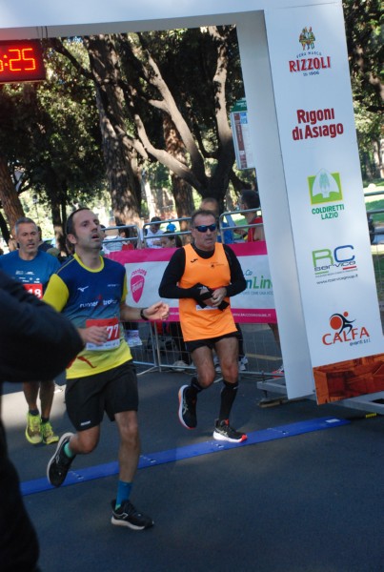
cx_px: 192
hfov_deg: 19.0
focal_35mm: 72
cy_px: 286
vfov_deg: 28.0
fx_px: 1146
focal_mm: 48
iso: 1000
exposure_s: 1/400
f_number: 4.8
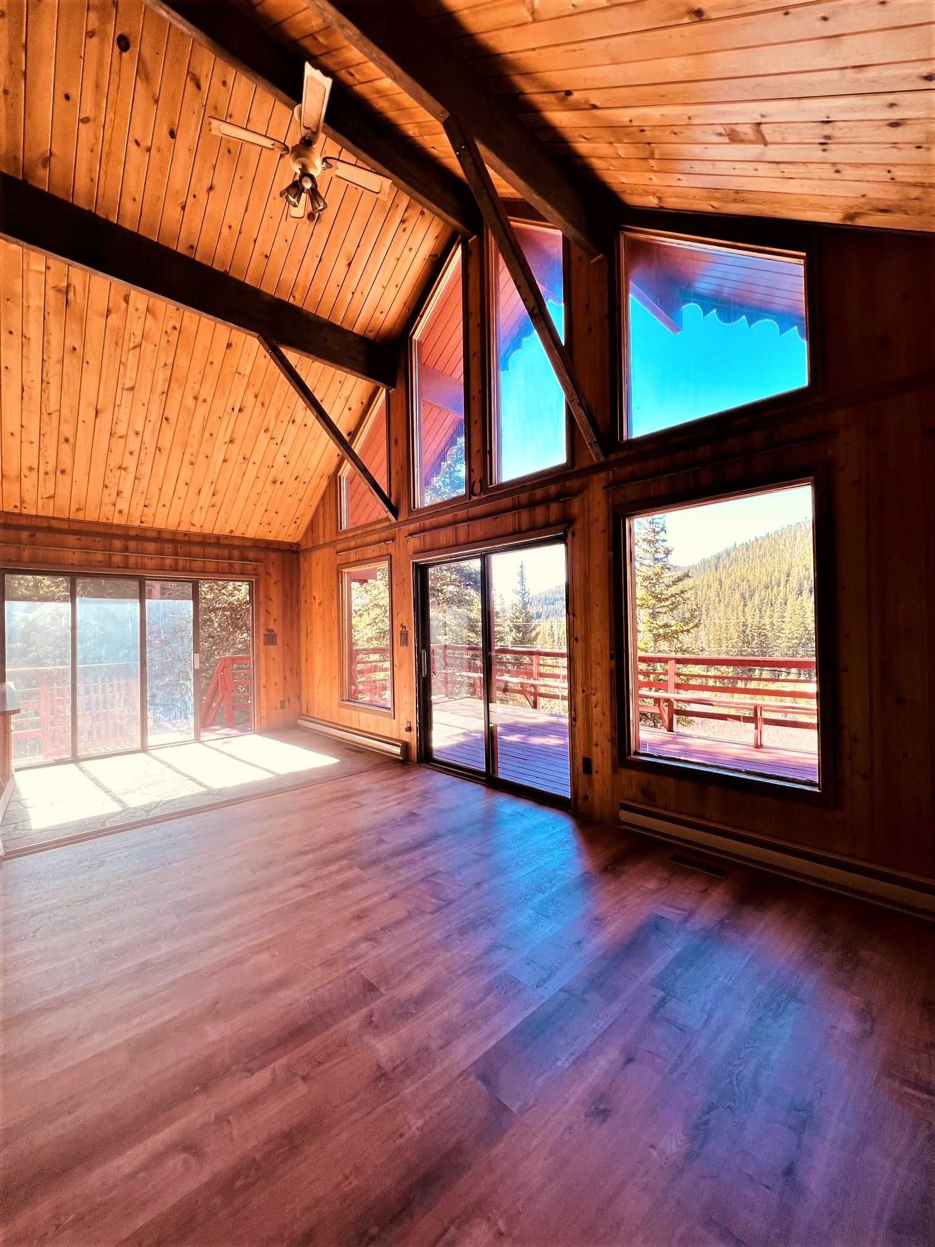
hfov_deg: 89.9
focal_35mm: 13
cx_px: 468
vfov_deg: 106.2
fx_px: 468
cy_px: 624
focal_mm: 1.57
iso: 40
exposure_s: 1/99
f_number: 1.8
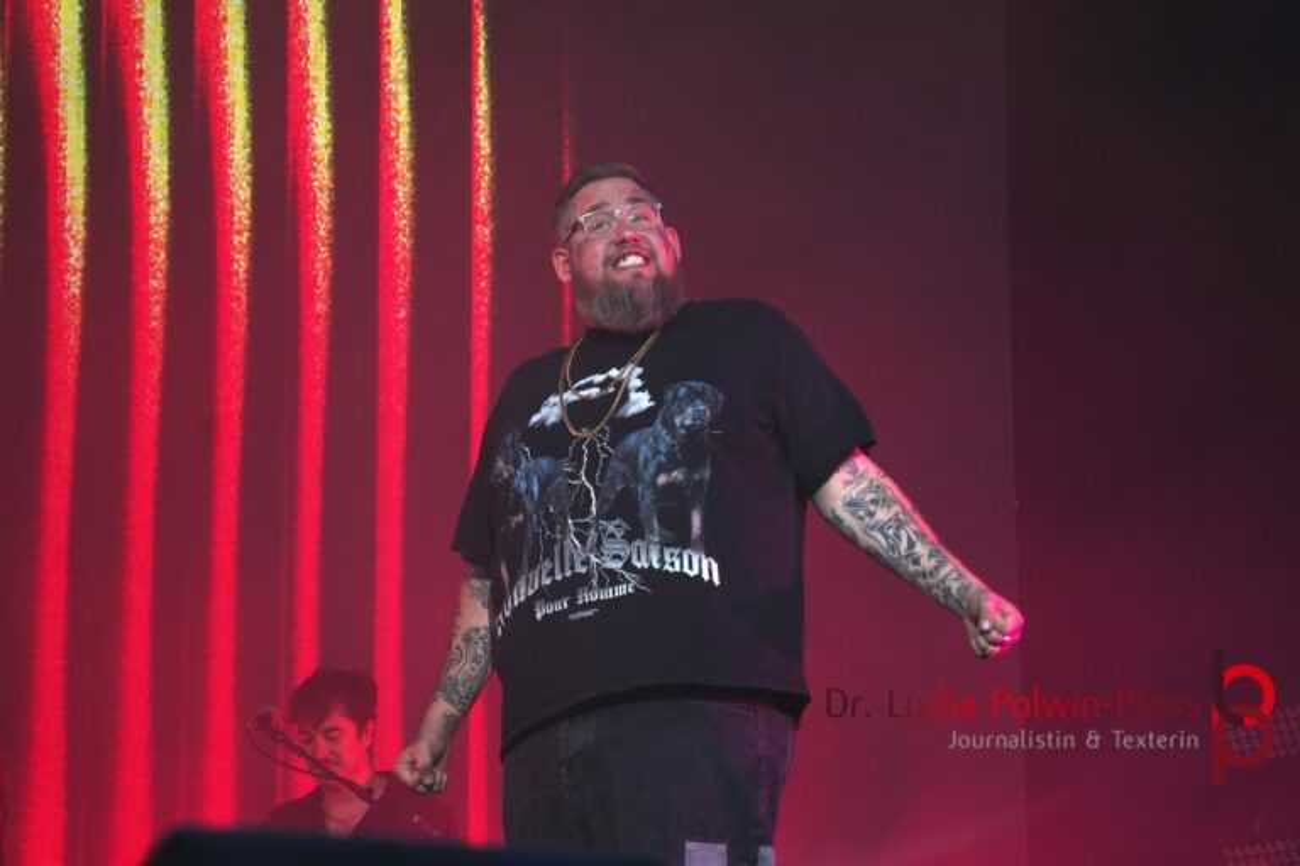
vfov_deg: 9.7
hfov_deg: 14.6
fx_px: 5091
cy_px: 433
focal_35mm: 141
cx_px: 650
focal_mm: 94
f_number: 5.6
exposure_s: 1/160
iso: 320
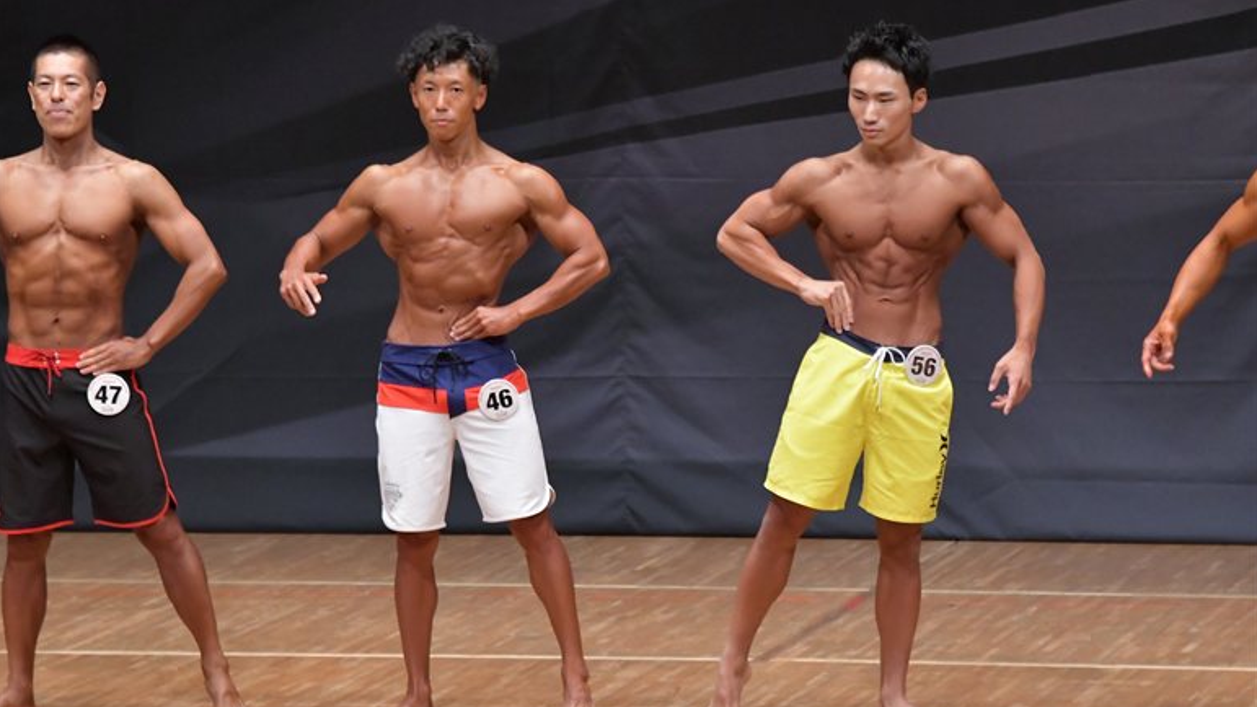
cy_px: 365
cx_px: 627
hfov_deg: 7.6
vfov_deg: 4.3
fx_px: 9468
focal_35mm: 284
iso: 6400
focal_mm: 180
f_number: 5.6
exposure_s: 1/400
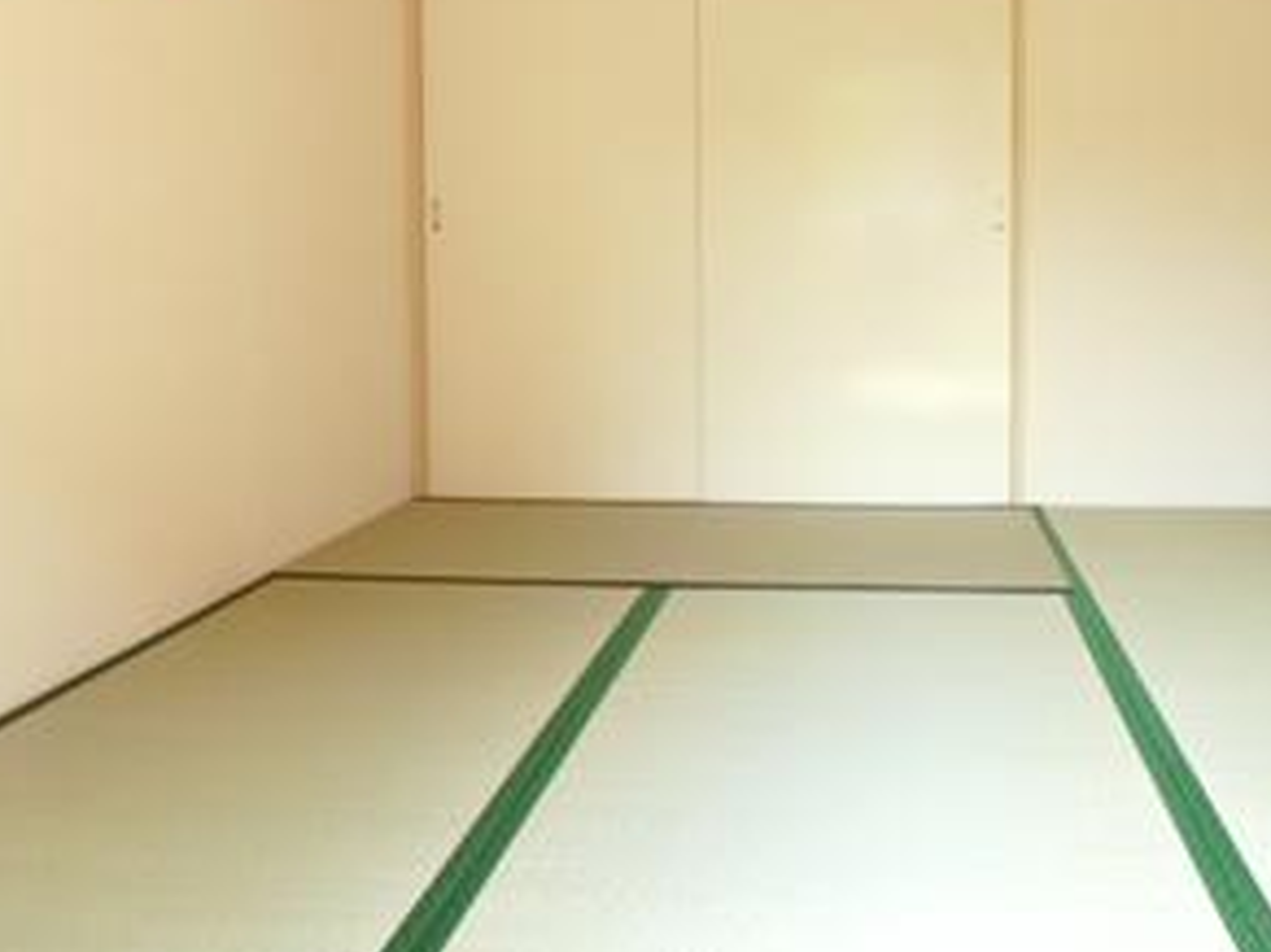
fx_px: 1211
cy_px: 310
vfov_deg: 42.3
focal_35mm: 33
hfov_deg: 54.4
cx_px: 830
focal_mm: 4.3
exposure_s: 1/30
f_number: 3.3
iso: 100
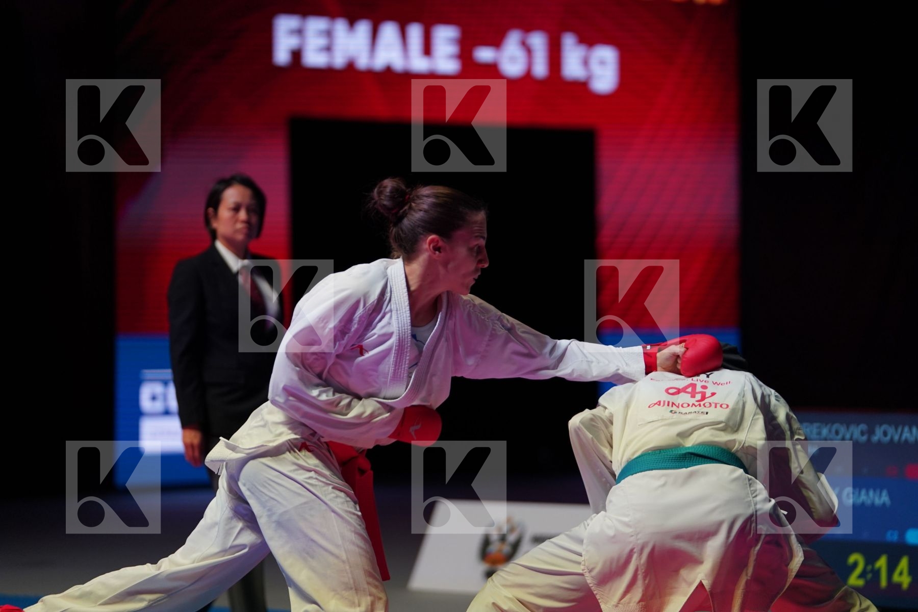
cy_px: 306
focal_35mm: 152
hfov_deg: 13.5
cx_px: 459
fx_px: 3876
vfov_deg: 9.0
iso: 1250
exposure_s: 1/1000
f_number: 2.8
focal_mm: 152
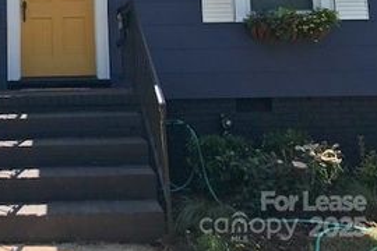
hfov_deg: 34.9
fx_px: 565
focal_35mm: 54
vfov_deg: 23.9
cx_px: 43
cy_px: -6
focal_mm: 3.99
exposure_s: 1/798
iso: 20
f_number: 1.8
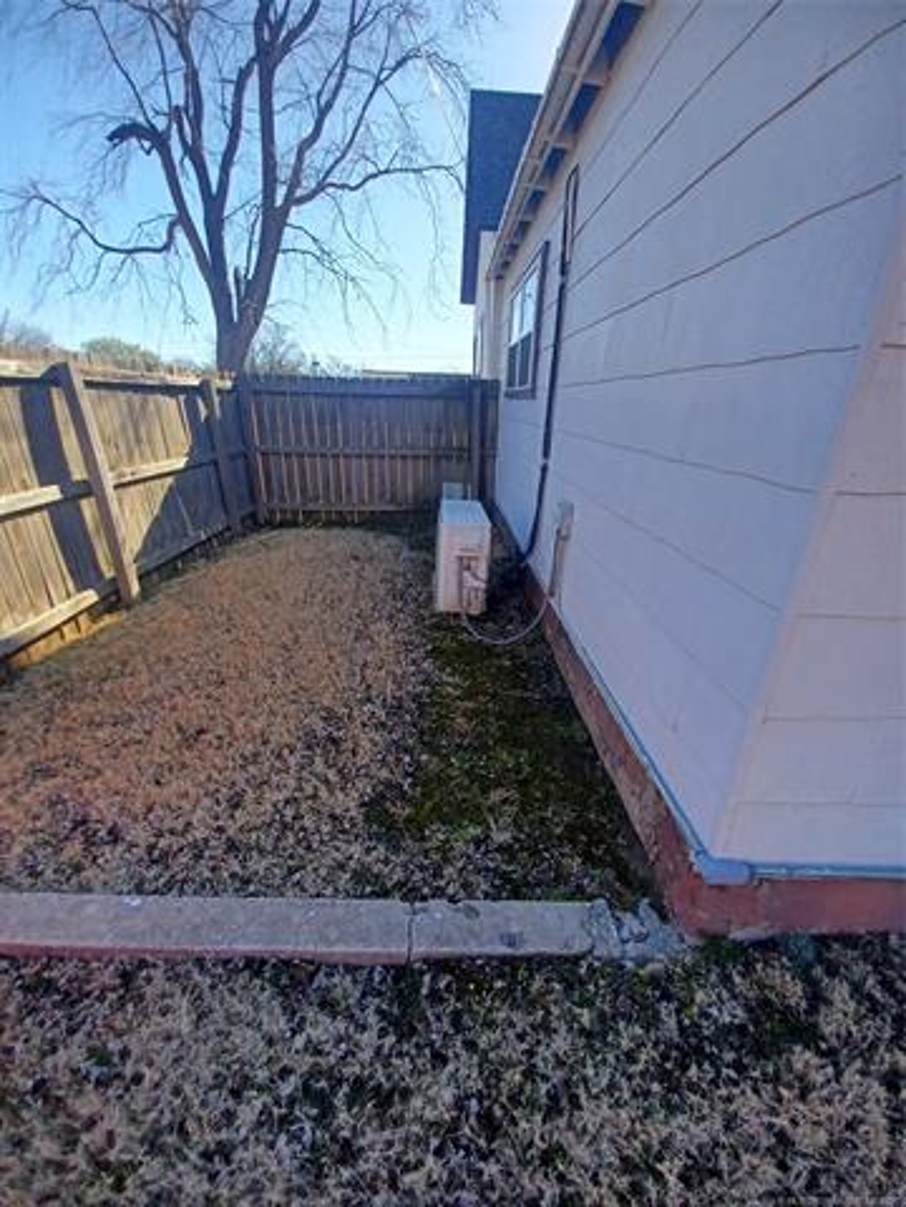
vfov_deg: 106.2
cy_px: 604
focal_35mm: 13
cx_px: 453
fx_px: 454
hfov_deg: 89.9
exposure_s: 1/570
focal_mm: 1.42
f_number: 2.2
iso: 40
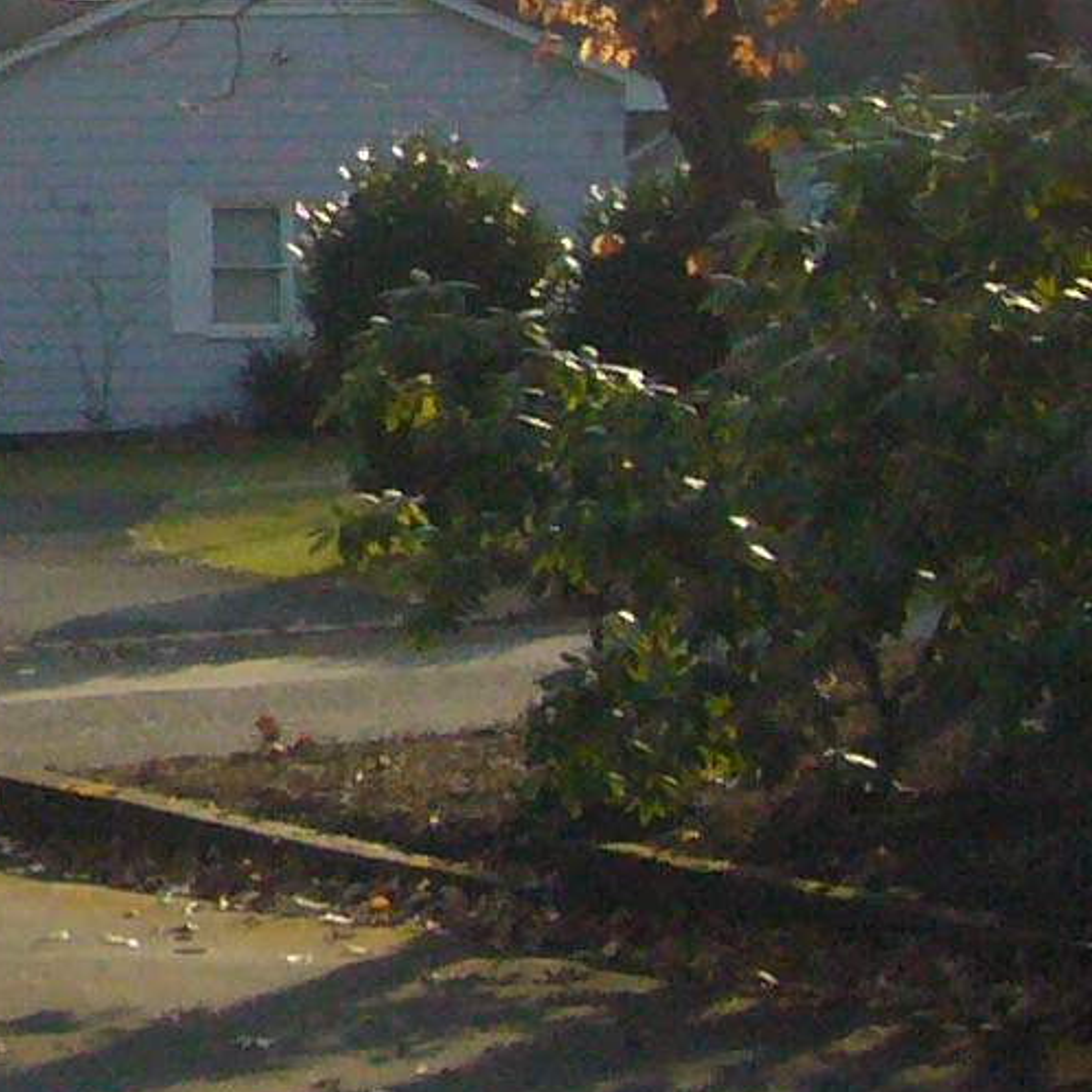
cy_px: -423
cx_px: -1011
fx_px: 6246
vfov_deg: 9.8
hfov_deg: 9.4
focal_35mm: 175
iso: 200
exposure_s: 1/500
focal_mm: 5.8
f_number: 5.6
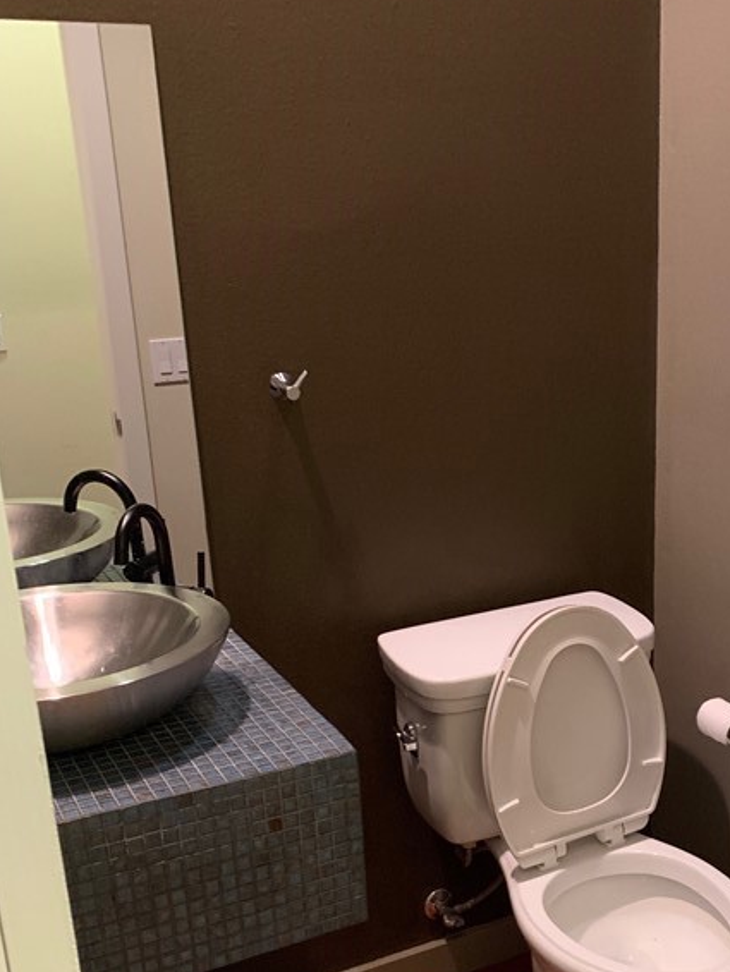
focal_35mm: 47
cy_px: 661
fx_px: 1321
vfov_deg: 39.8
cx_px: 599
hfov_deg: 30.1
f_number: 1.8
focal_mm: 4.25
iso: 400
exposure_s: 1/30
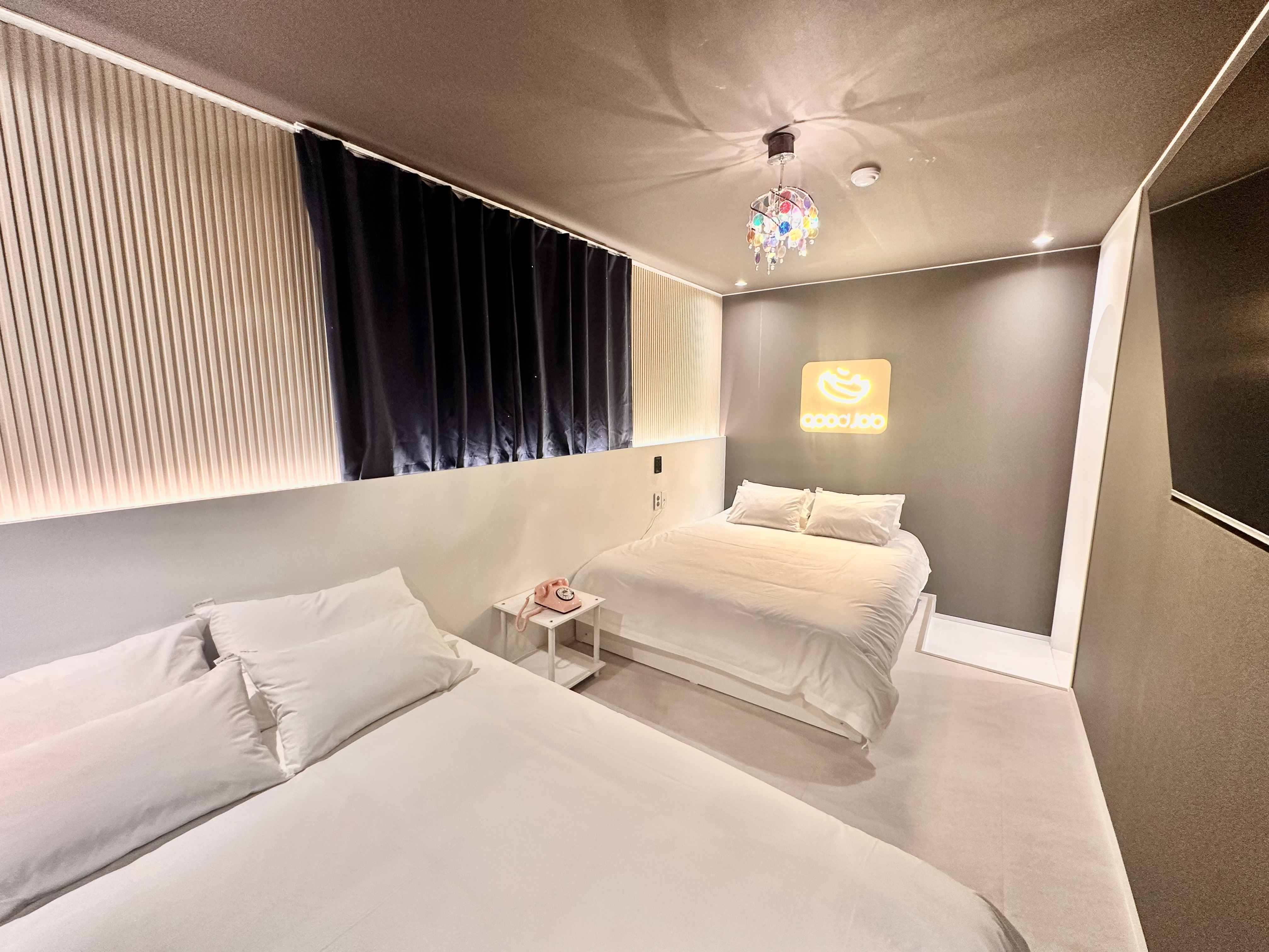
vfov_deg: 85.7
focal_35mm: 14
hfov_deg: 102.1
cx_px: 634
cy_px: 476
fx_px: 513
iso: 200
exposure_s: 1/60
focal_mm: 2.22
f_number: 2.2
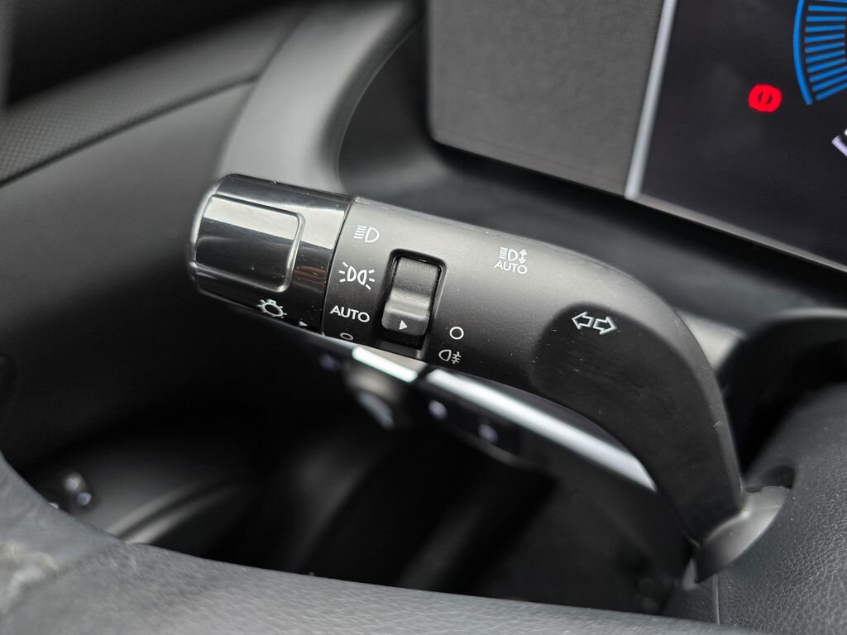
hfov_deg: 73.9
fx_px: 563
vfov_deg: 58.9
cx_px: 424
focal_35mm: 23
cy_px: 318
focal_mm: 6.3
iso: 200
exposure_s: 1/120
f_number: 1.7
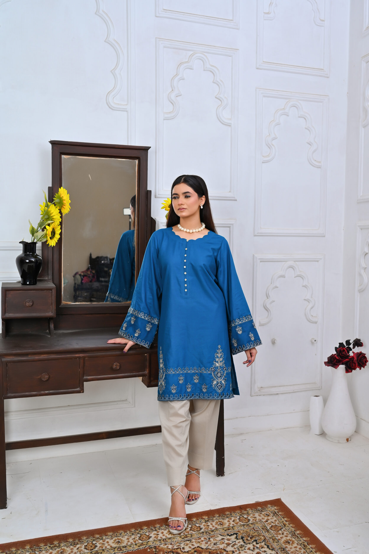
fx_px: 539
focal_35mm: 35
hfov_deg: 37.8
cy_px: 277
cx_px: 184
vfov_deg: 54.5
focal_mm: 35
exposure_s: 1/160
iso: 250
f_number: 4
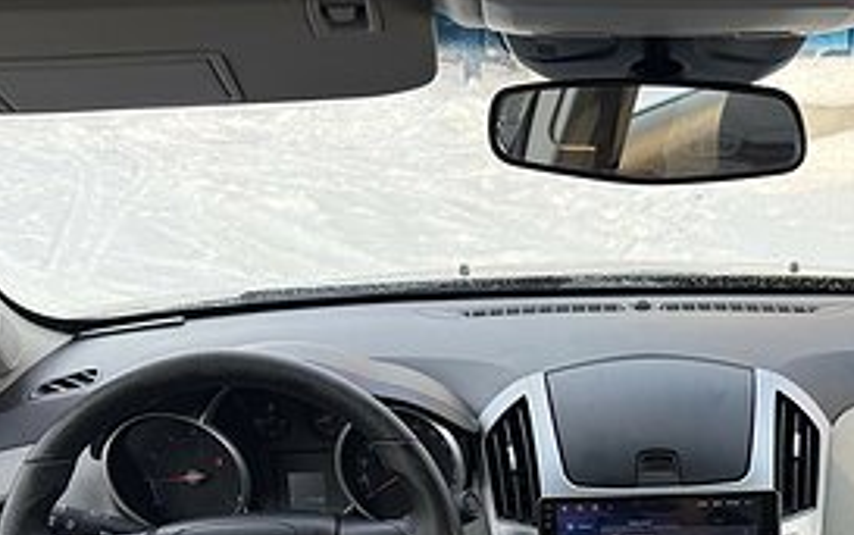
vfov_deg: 23.8
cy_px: 587
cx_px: 726
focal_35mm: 51
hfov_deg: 37.6
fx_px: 1188
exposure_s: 1/543
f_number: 1.78
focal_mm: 6.76
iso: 100
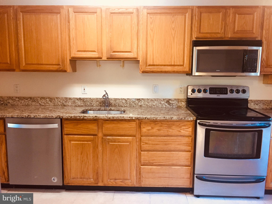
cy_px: 102
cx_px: 136
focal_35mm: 29
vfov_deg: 48.2
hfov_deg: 61.7
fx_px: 228
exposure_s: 1/30
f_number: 2.2
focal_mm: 4.15
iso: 160
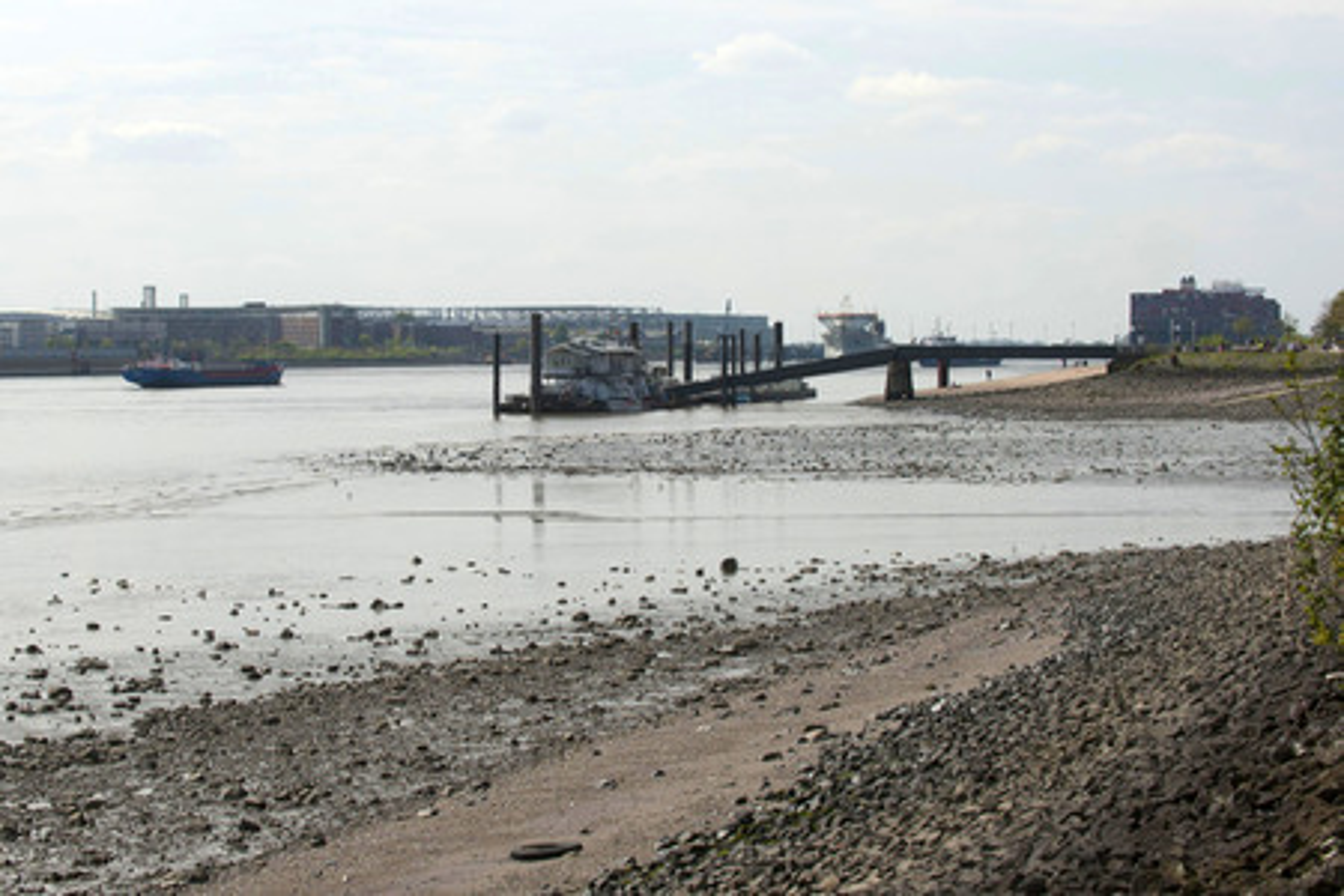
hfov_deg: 28.8
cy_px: 448
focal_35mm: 70
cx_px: 672
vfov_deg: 19.5
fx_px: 2613
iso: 250
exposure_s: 1/1600
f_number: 9
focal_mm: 70
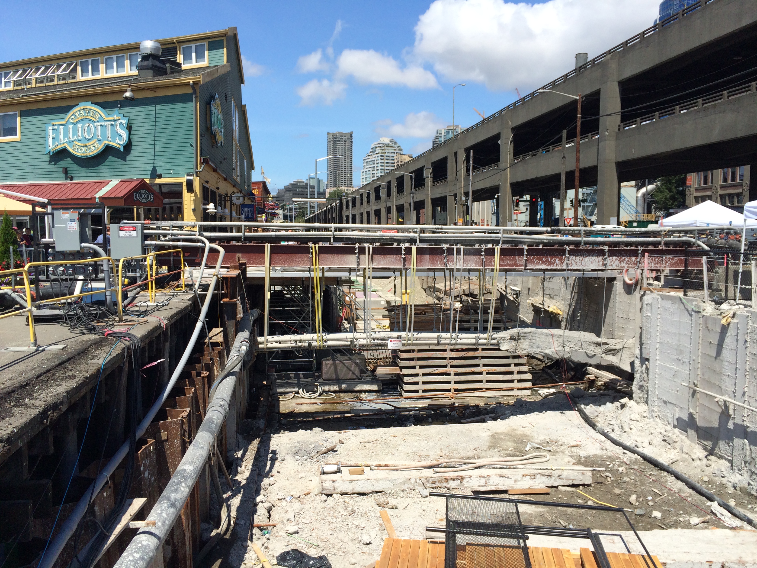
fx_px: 634
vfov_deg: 48.2
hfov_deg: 61.7
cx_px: 378
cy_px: 284
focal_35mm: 29
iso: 32
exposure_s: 1/2740
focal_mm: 4.15
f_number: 2.2
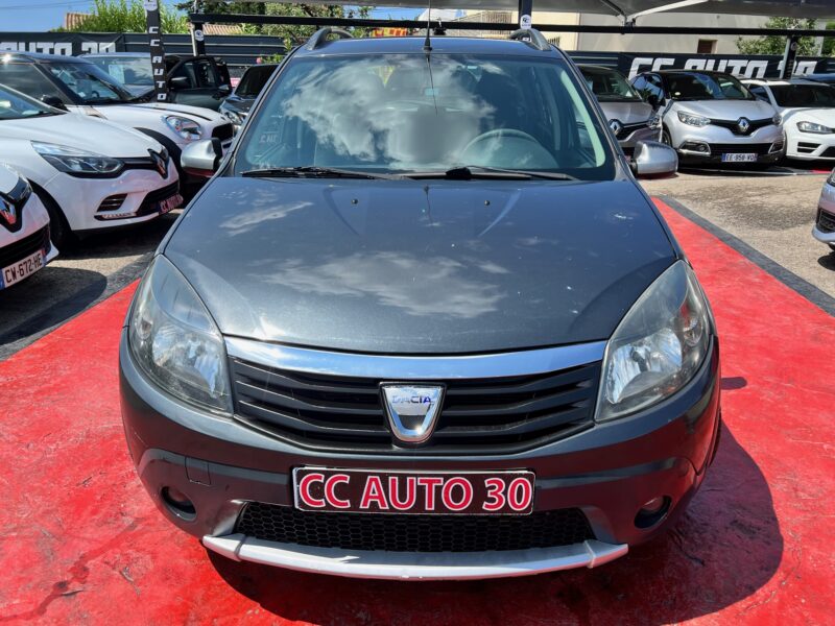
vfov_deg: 53.1
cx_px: 418
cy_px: 313
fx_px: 627
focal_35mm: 26
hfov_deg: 67.3
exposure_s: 1/2513
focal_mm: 5.7
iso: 50
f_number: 1.5
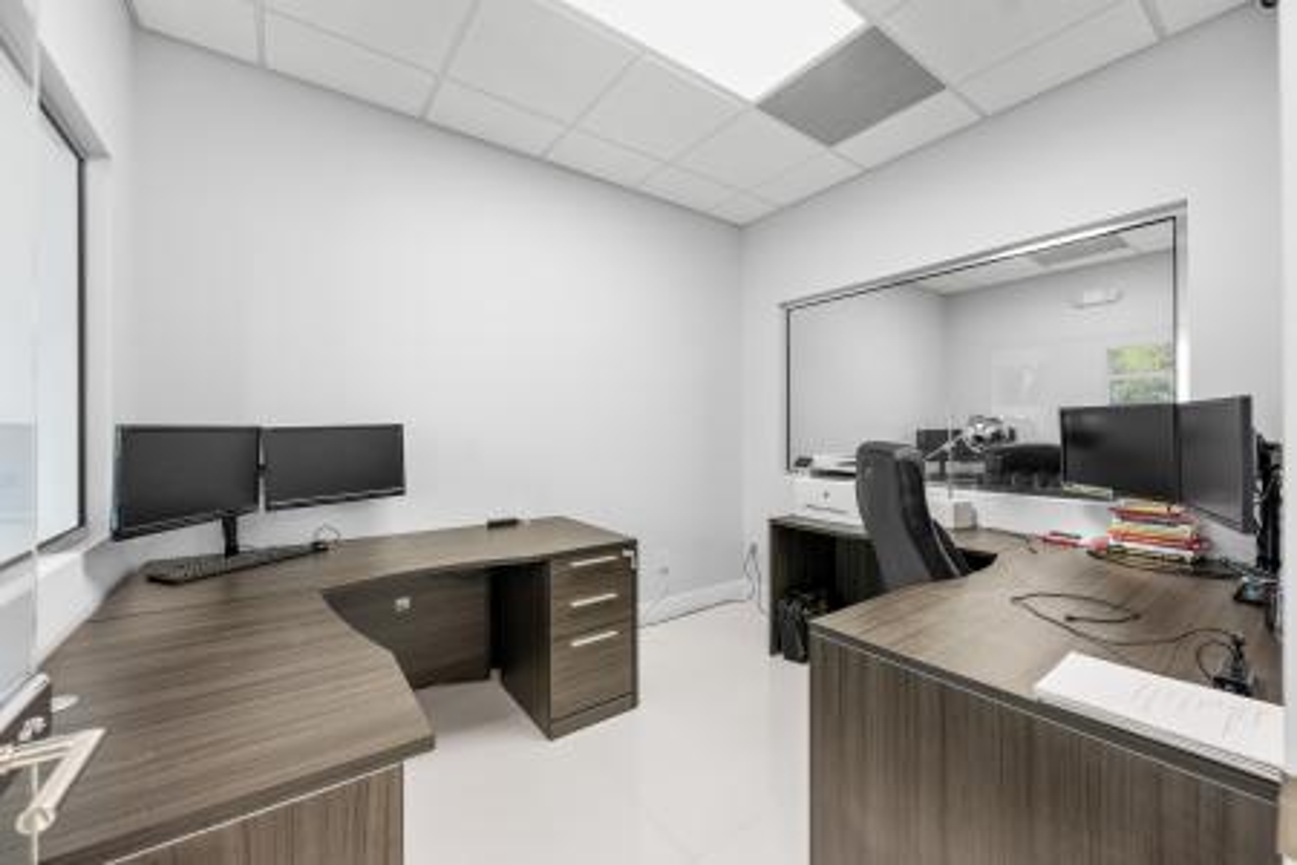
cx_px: 648
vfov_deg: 81.2
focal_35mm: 14
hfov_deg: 104.3
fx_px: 504
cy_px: 432
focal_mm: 14
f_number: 8
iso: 500
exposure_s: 1/10
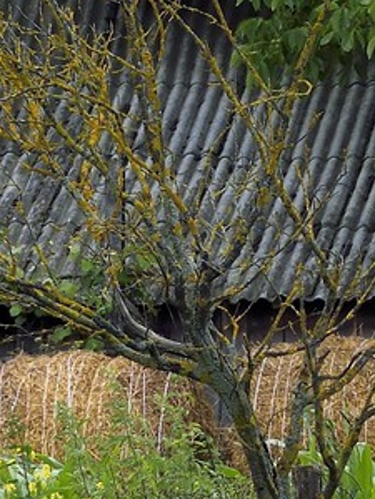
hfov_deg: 3.3
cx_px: 1287
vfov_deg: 4.5
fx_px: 6370
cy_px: 396
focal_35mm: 441
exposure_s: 1/250
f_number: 9
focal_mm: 86
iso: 200
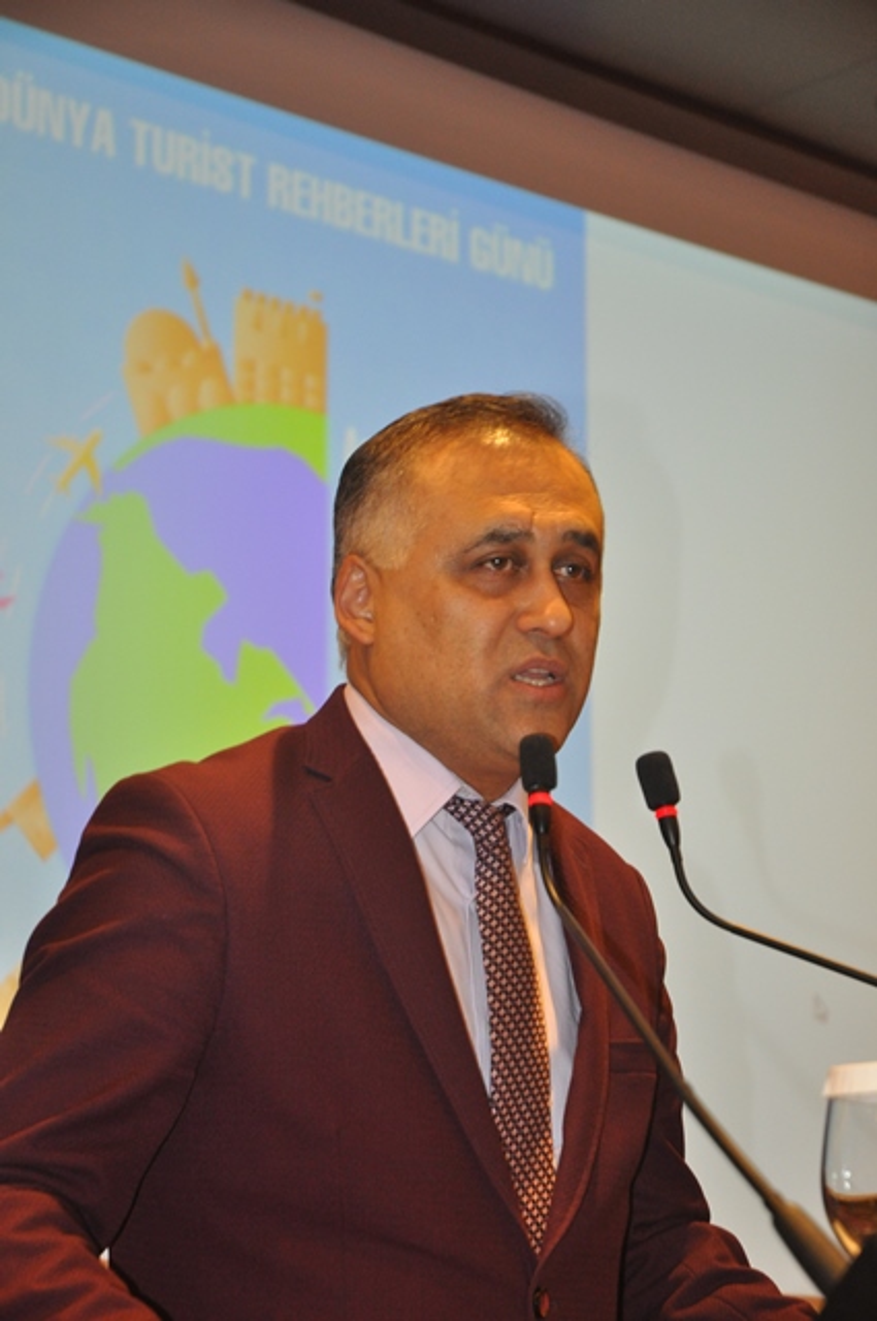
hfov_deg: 14.7
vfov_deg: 21.9
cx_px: 438
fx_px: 3407
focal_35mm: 93
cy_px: 660
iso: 800
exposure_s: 1/60
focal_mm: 62
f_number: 4.5
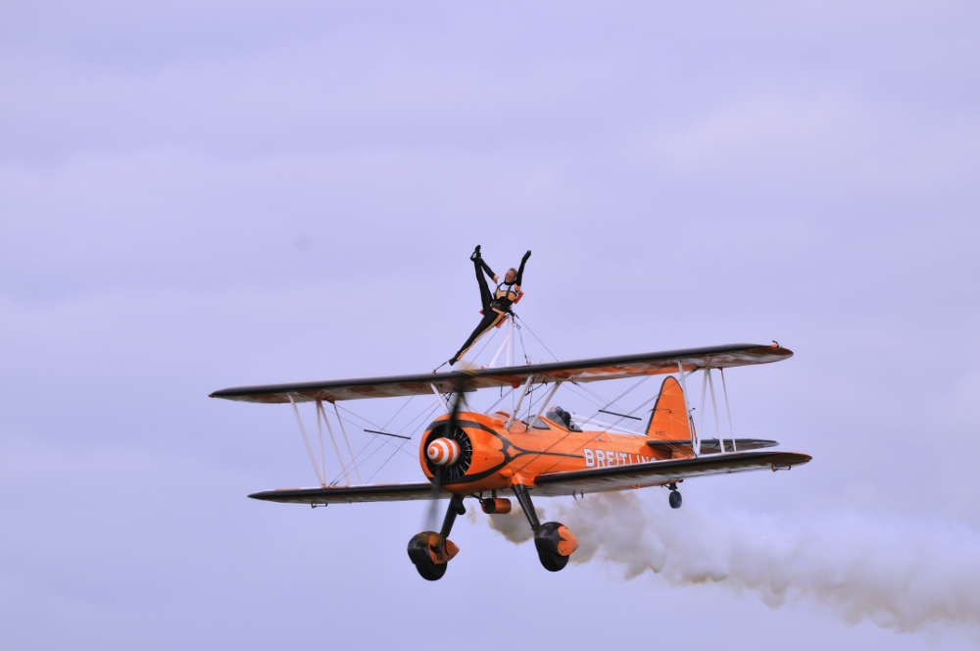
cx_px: 490
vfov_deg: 3.0
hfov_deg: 4.6
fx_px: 12234
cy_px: 326
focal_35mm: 450
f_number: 6.3
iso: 200
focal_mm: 300
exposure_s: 1/800
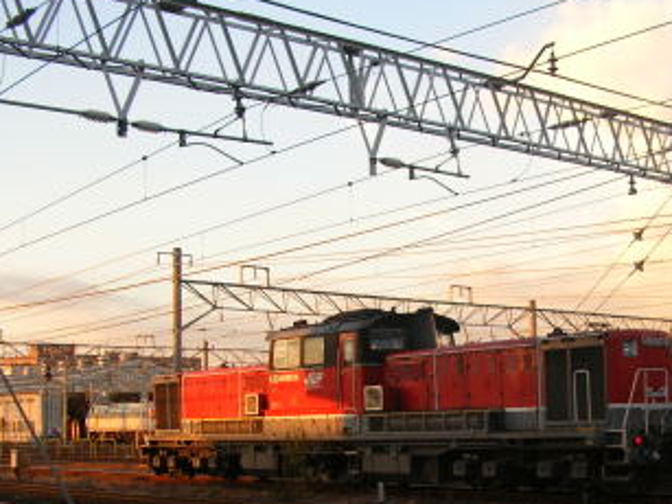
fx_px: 1106
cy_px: 329
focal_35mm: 57
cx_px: 457
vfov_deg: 25.5
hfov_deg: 33.4
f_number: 2.8
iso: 50
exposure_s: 1/138
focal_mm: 5.8
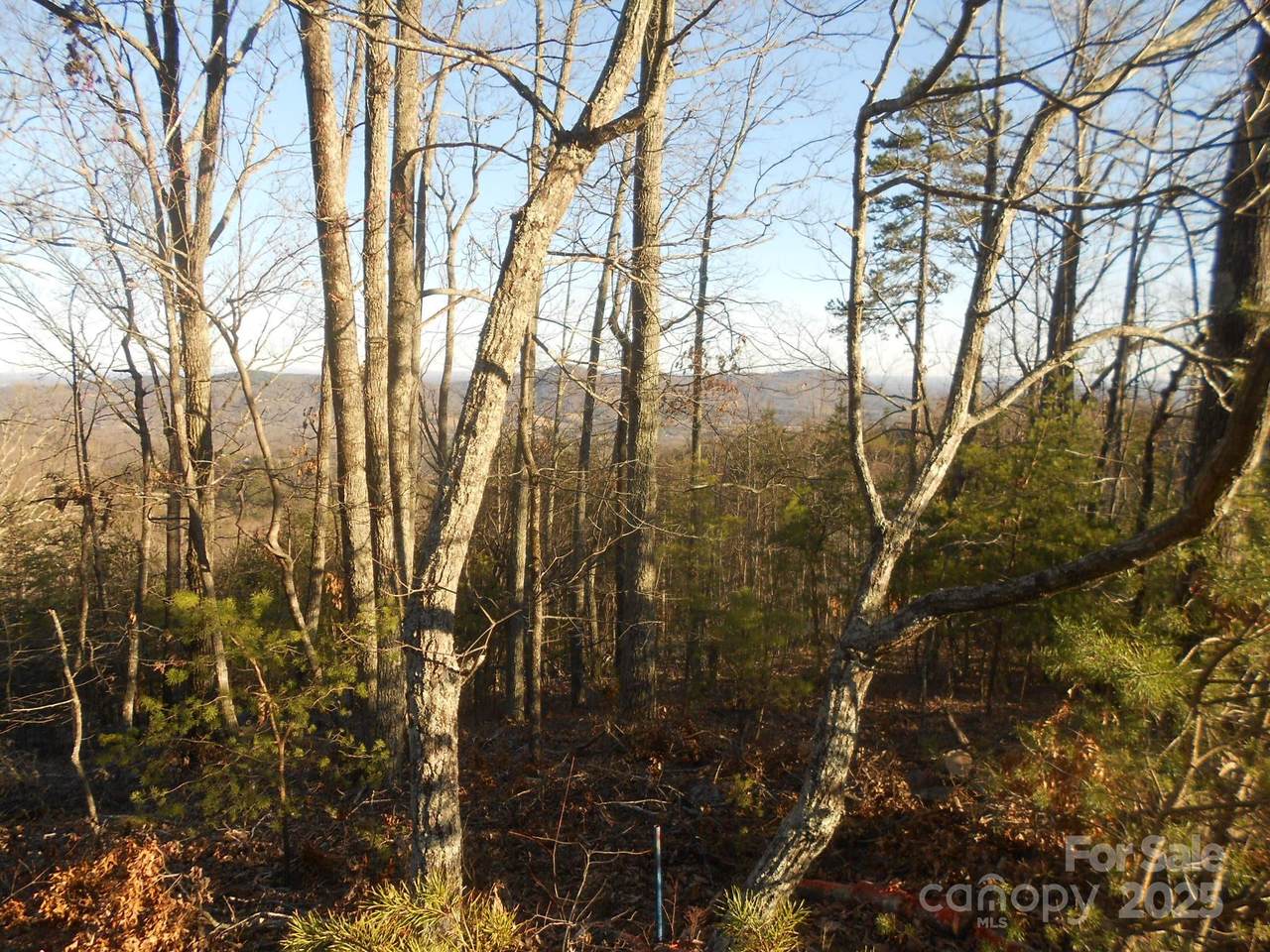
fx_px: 954
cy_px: 476
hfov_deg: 67.3
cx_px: 635
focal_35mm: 26
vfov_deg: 53.1
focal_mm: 4.6
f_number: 3.2
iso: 80
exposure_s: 1/320
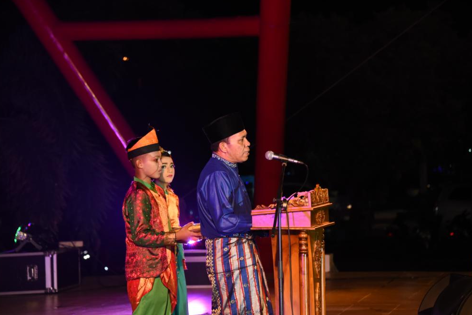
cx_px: 231
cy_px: 158
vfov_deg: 9.2
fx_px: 1967
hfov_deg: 13.7
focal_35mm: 150
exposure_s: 1/125
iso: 3200
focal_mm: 145
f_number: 7.1
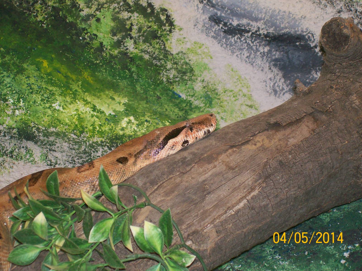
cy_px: 136
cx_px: 181
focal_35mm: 108
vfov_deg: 13.7
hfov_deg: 18.2
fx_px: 1129
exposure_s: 1/125
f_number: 4.8
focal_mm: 18
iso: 80
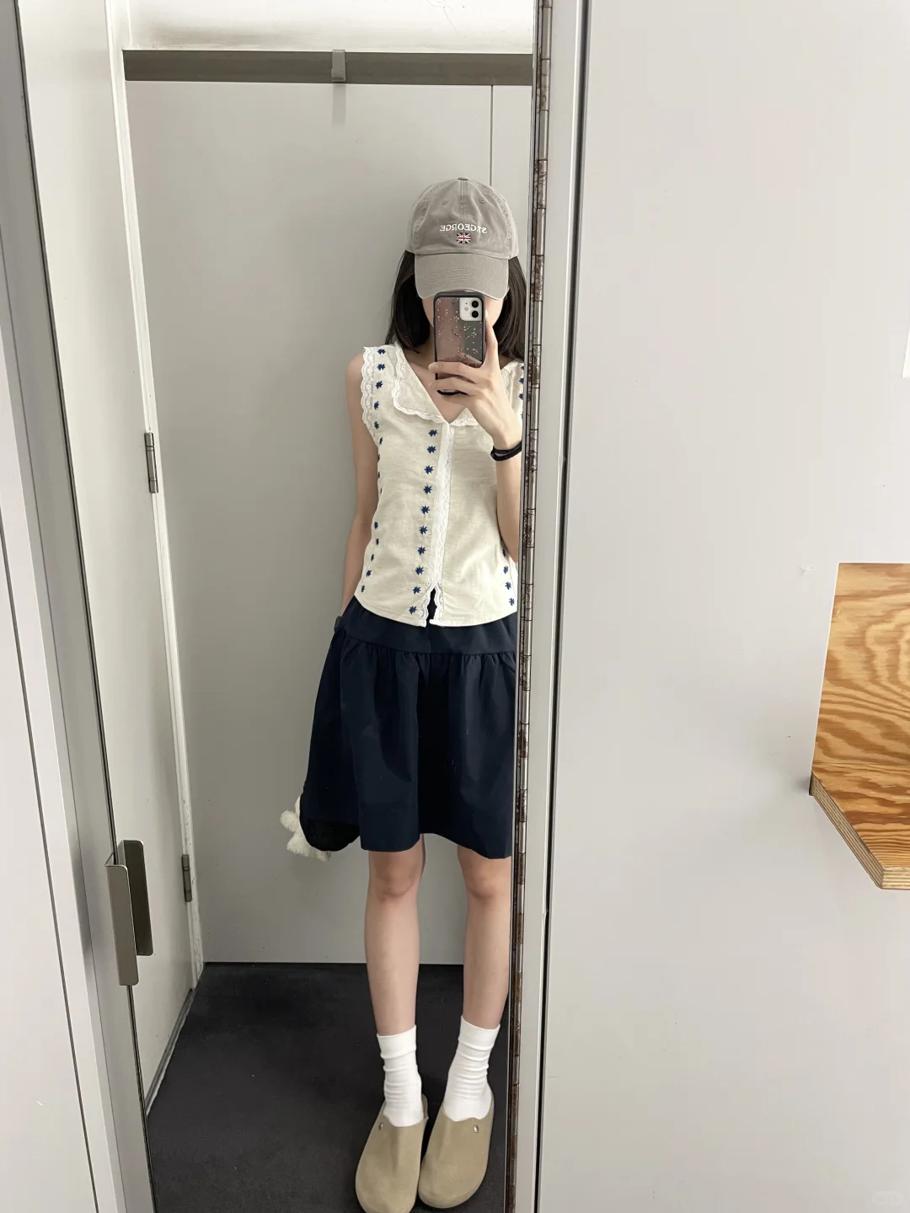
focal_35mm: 26
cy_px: 606
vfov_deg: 67.3
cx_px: 455
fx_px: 911
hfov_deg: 53.1
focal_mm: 4.2
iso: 100
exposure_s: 1/50
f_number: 1.6
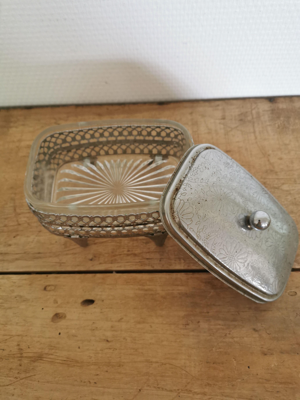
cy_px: 200
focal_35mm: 27
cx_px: 150
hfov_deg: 51.4
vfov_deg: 65.3
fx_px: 312
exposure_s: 1/50
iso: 160
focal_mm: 5.58
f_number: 1.8
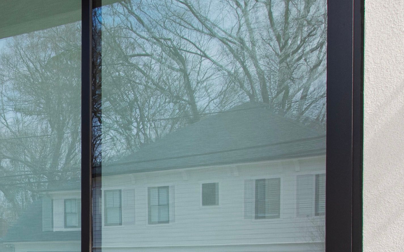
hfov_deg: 32.1
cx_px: 10
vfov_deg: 20.9
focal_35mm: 59
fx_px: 650
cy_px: 279
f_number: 8
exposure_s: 1/100
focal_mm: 10
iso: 100
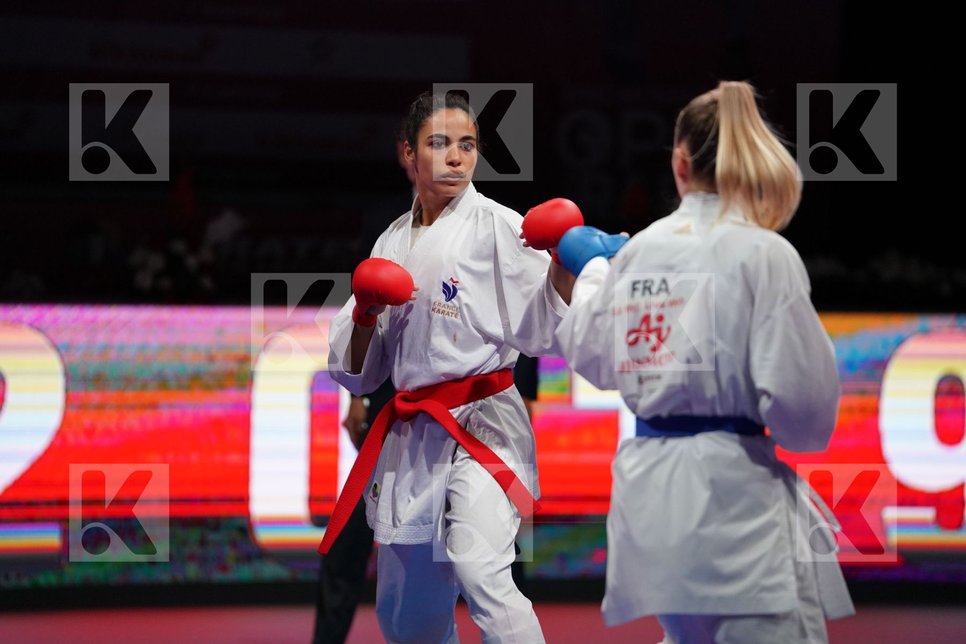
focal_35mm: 200
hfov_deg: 10.3
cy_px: 322
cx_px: 483
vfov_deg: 6.9
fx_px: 5366
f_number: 2.8
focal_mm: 200
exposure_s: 1/1000
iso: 2500
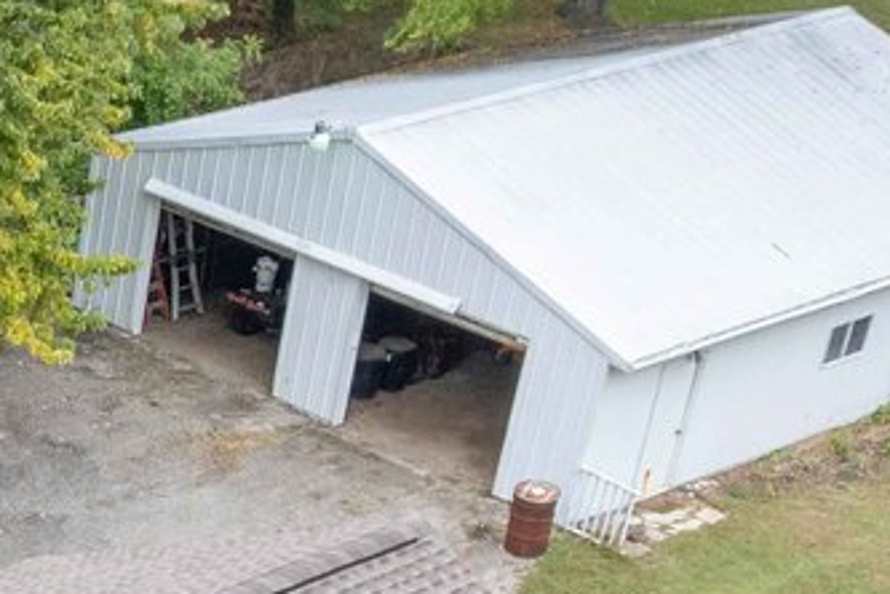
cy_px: 1003
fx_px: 2645
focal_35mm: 107
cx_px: -571
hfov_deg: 16.7
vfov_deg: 12.0
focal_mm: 8.38
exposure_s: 1/350
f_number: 2.8
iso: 100
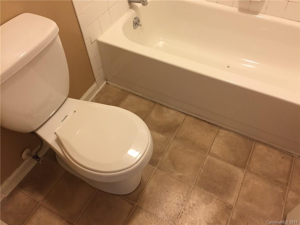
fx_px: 251
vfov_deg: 48.2
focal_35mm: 29
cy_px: 112
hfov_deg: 61.7
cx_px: 150
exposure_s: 1/30
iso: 125
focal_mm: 4.15
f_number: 2.2
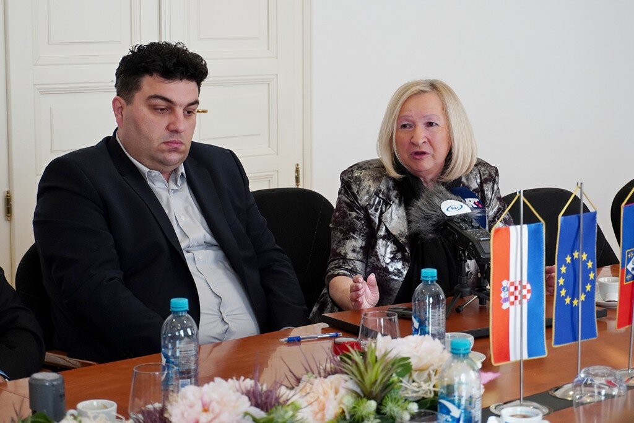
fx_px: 1321
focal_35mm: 75
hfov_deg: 27.0
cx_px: 317
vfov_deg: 18.2
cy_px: 212
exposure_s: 1/125
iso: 1250
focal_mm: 50
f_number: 5.6
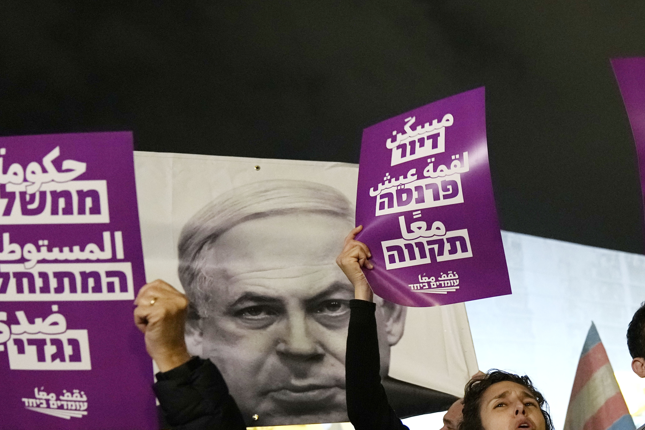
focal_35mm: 50
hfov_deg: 37.9
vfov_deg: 26.7
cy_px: 307
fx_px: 896
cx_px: 533
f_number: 2.8
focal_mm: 24
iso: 4000
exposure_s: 1/125
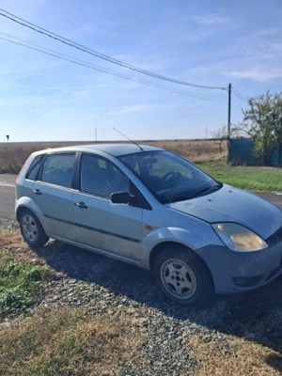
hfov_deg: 51.4
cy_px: 188
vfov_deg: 65.3
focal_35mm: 27
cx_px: 141
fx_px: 293
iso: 20
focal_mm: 4
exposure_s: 1/833
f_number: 1.8
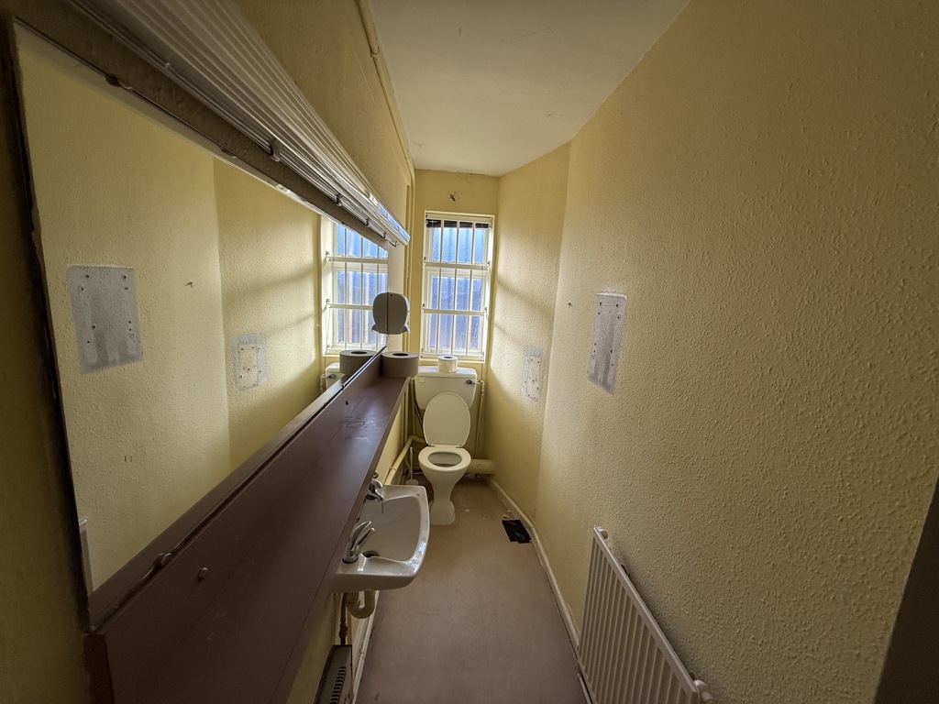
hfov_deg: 102.1
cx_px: 470
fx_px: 380
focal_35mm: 14
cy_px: 352
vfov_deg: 85.7
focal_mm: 2.22
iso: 50
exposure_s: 1/139
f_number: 2.2
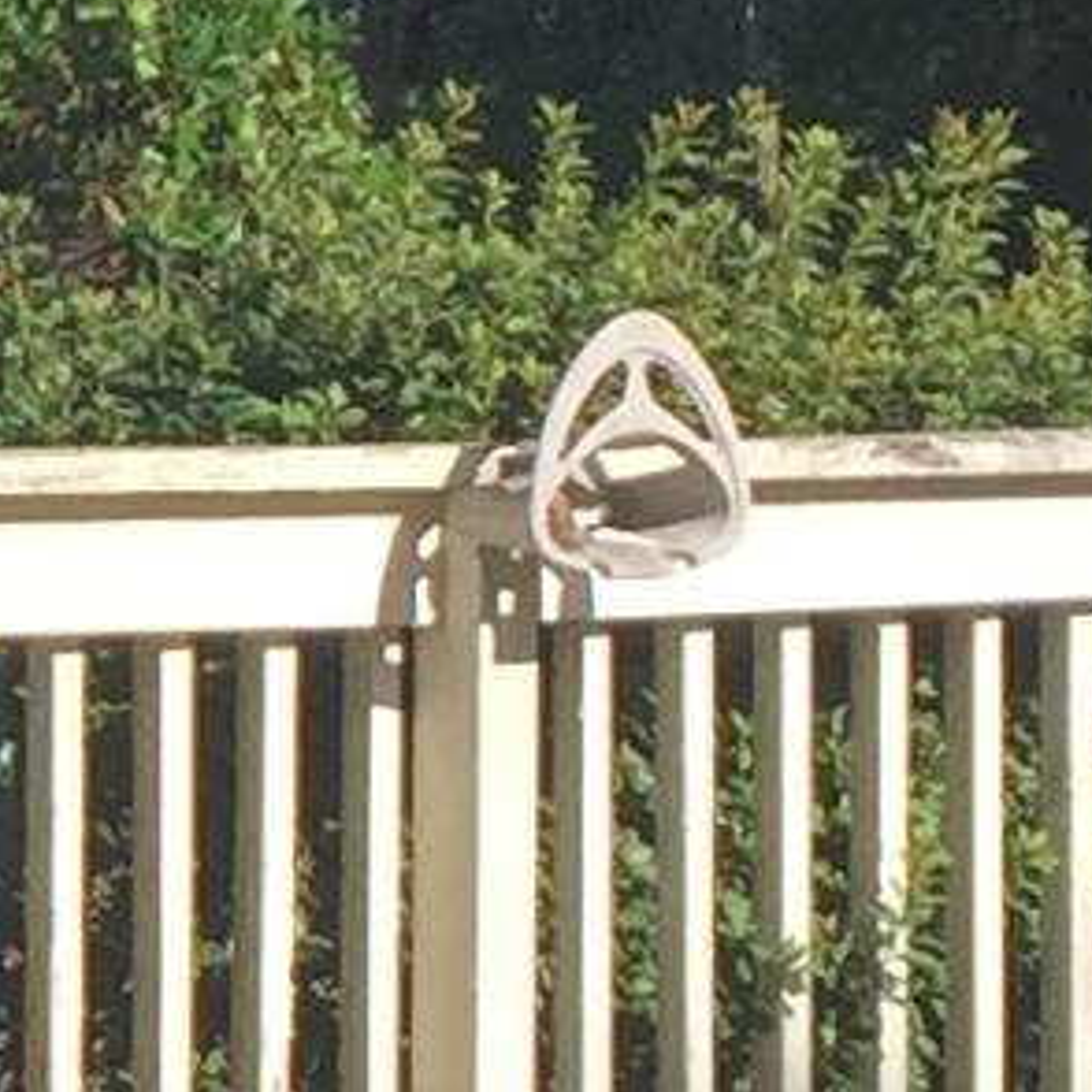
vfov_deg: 6.7
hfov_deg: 6.2
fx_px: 9351
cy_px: 405
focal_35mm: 262
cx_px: -2076
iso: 32
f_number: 2.2
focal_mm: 4.15
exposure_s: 1/1276
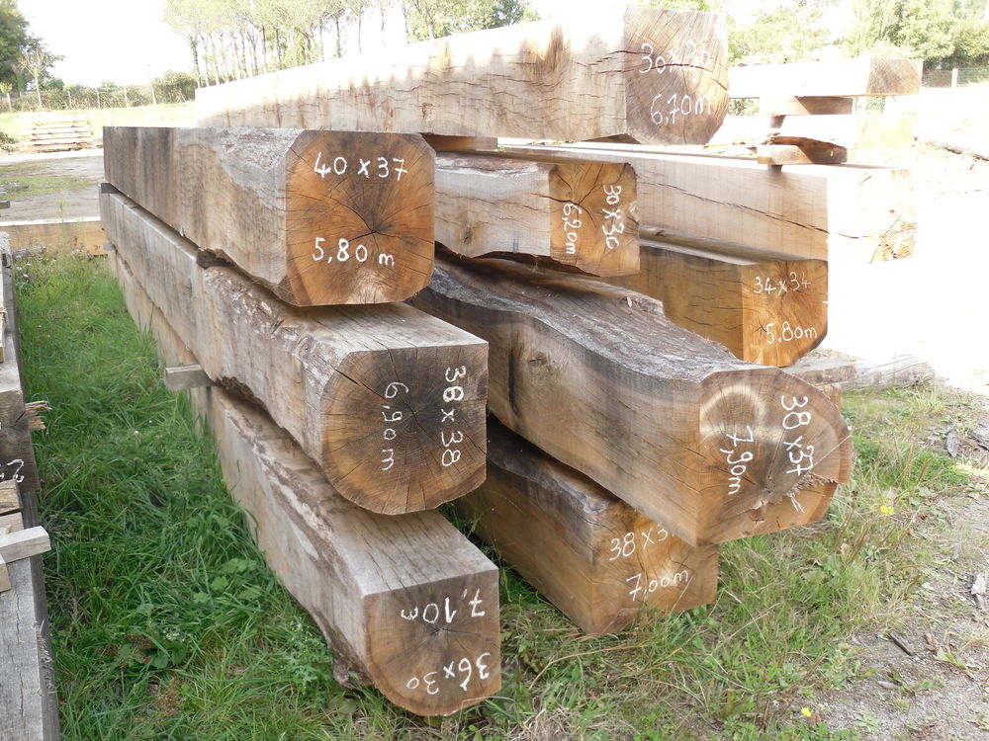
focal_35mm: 34
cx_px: 494
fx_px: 971
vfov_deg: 41.8
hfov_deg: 54.0
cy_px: 370
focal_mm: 6
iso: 80
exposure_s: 1/145
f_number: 2.8
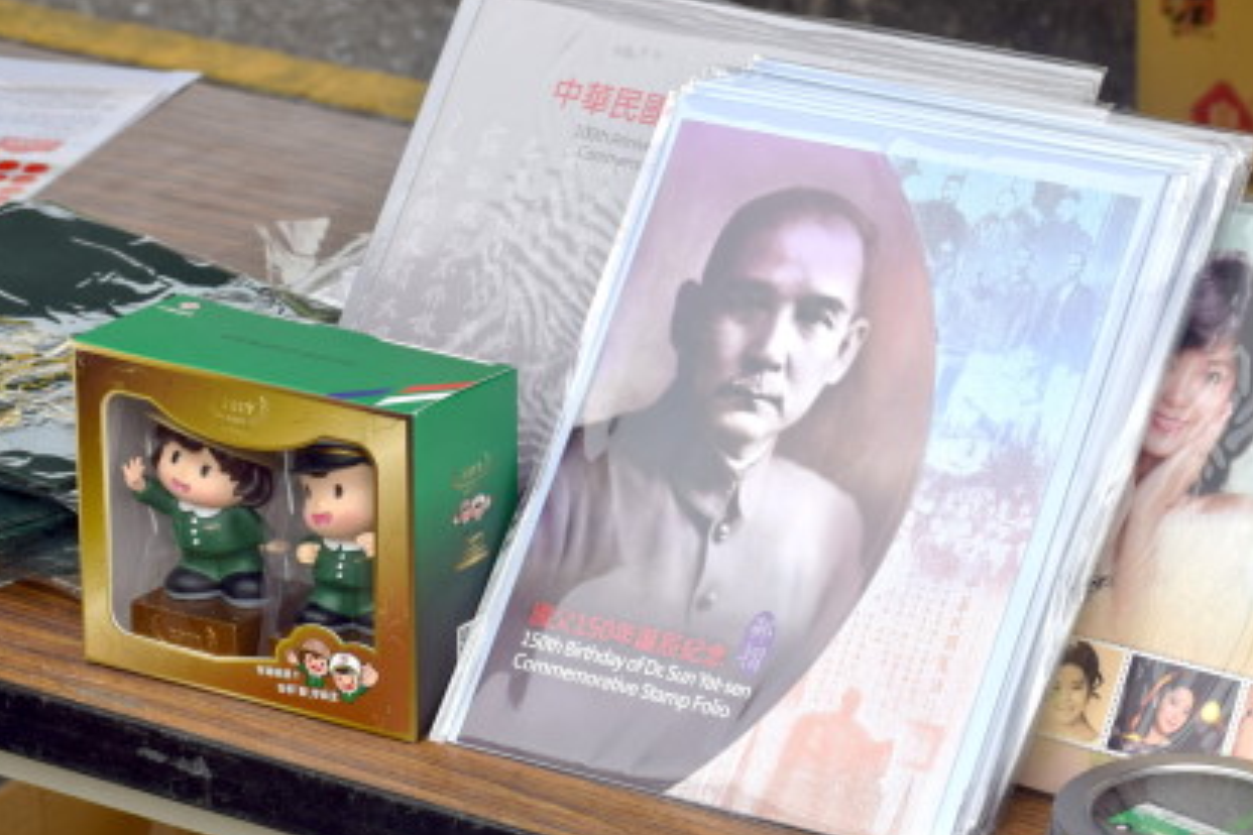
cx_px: 996
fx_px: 5046
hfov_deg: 14.1
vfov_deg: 9.5
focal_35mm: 145
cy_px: 377
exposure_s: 1/320
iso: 200
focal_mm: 50
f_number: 9
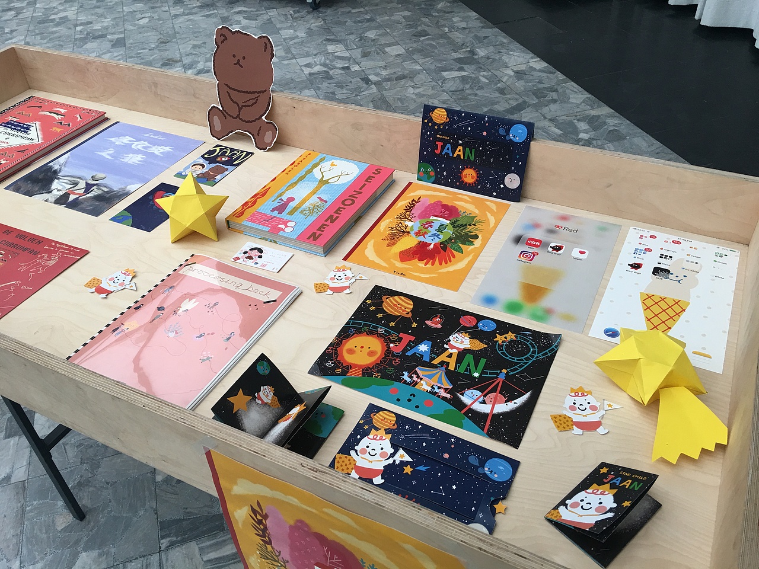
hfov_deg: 61.7
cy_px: 284
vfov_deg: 48.2
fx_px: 636
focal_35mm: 29
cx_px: 380
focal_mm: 4.15
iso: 32
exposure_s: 1/33
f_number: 2.2
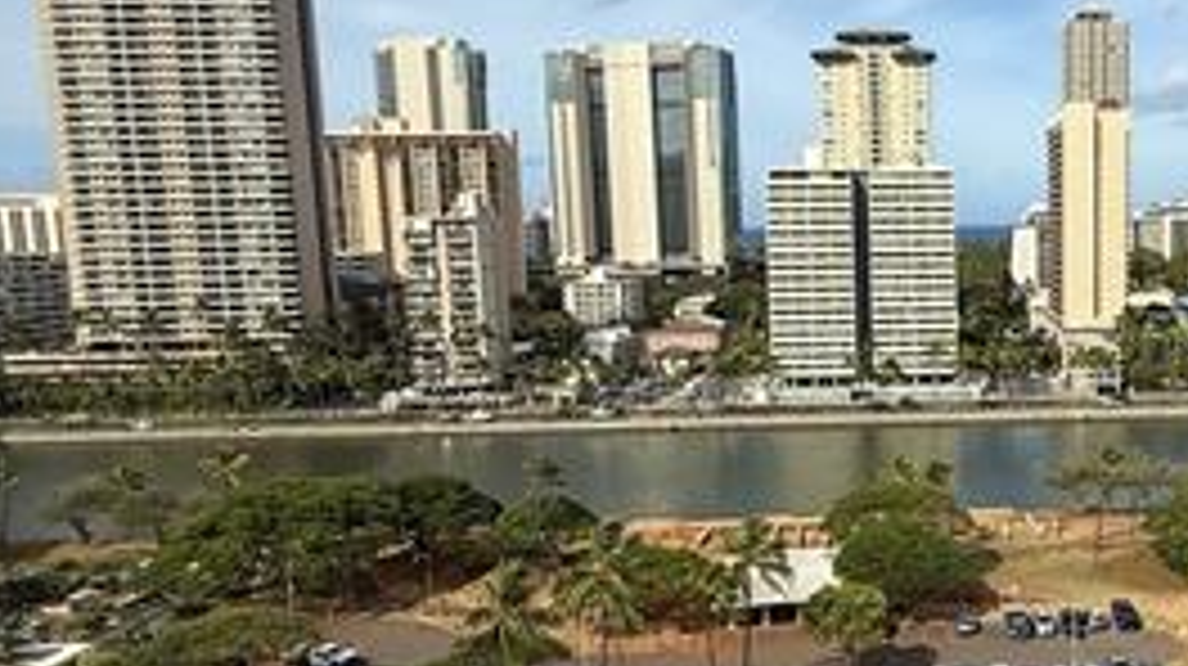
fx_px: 1165
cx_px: 1026
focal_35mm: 37
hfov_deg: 49.3
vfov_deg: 31.9
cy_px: 382
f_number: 2.2
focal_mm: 2.22
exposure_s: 1/2611
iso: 50
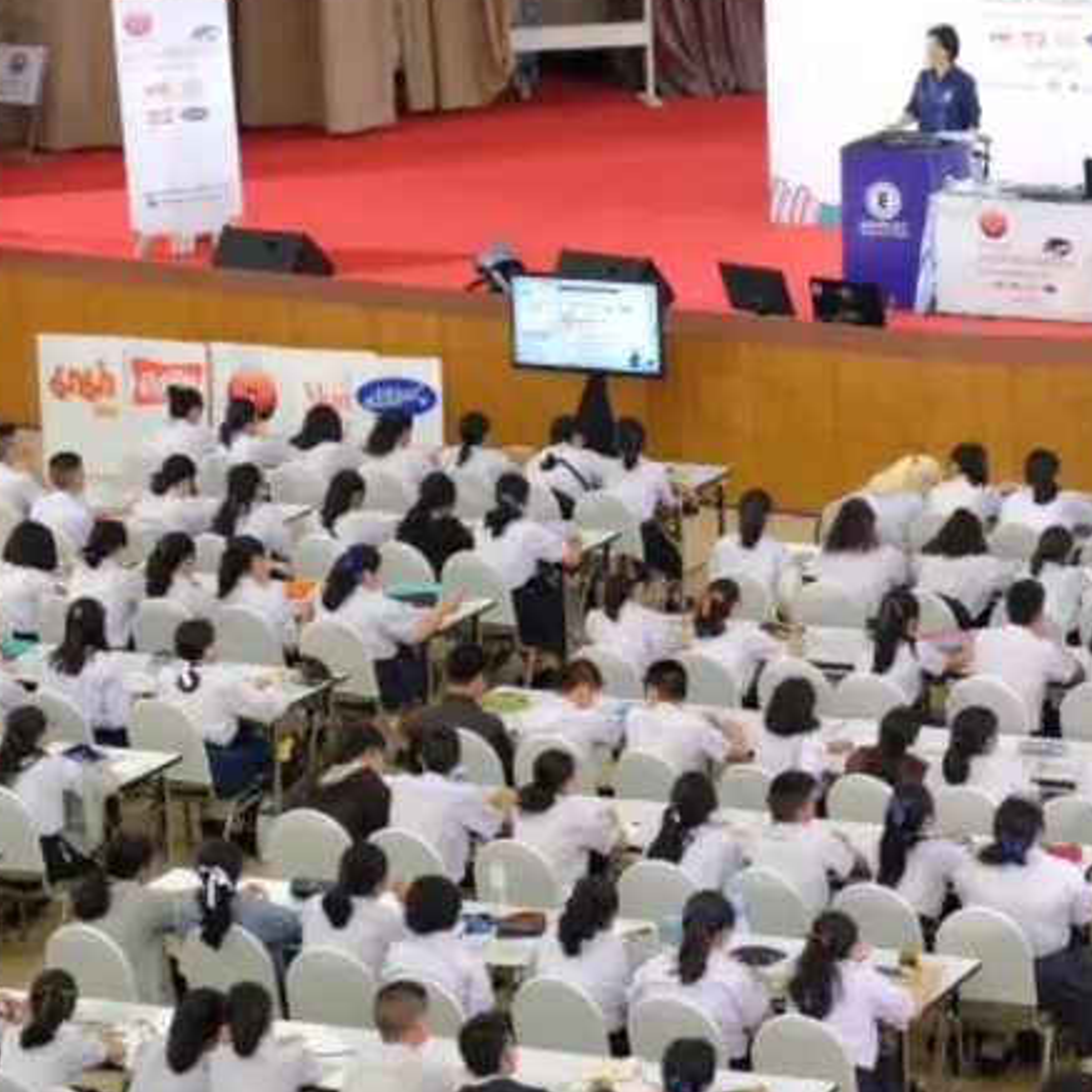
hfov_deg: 13.8
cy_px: 452
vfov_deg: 13.8
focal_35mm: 126
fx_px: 4497
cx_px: 897
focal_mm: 55
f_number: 4
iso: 3200
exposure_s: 1/100
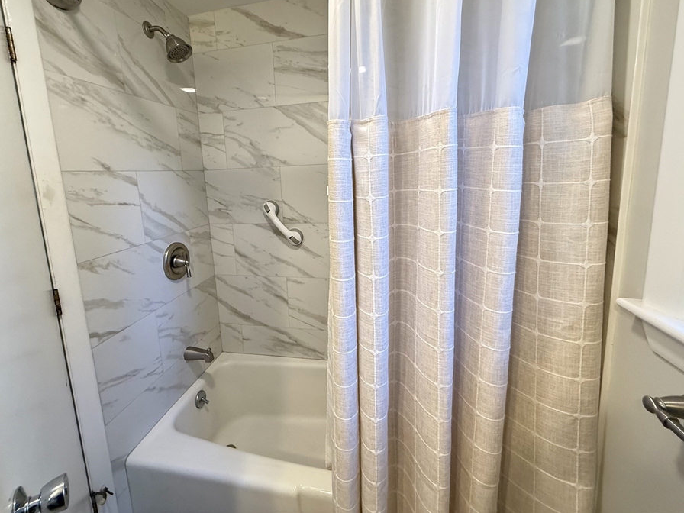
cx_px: 318
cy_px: 223
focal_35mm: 16
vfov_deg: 77.7
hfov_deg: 94.3
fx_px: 316
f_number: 2.2
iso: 320
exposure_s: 1/120
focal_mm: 2.22
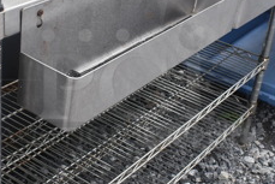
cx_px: 122
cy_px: 84
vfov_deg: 19.0
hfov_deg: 28.0
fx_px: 550
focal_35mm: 72
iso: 200
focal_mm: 18
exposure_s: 1/200
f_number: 6.3
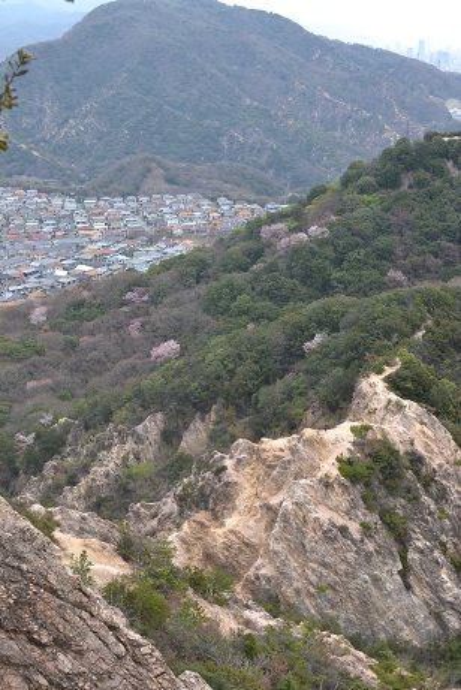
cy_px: 345
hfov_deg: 25.8
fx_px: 1007
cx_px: 230
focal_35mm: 52
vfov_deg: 37.8
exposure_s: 1/100
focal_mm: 35
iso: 400
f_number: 5
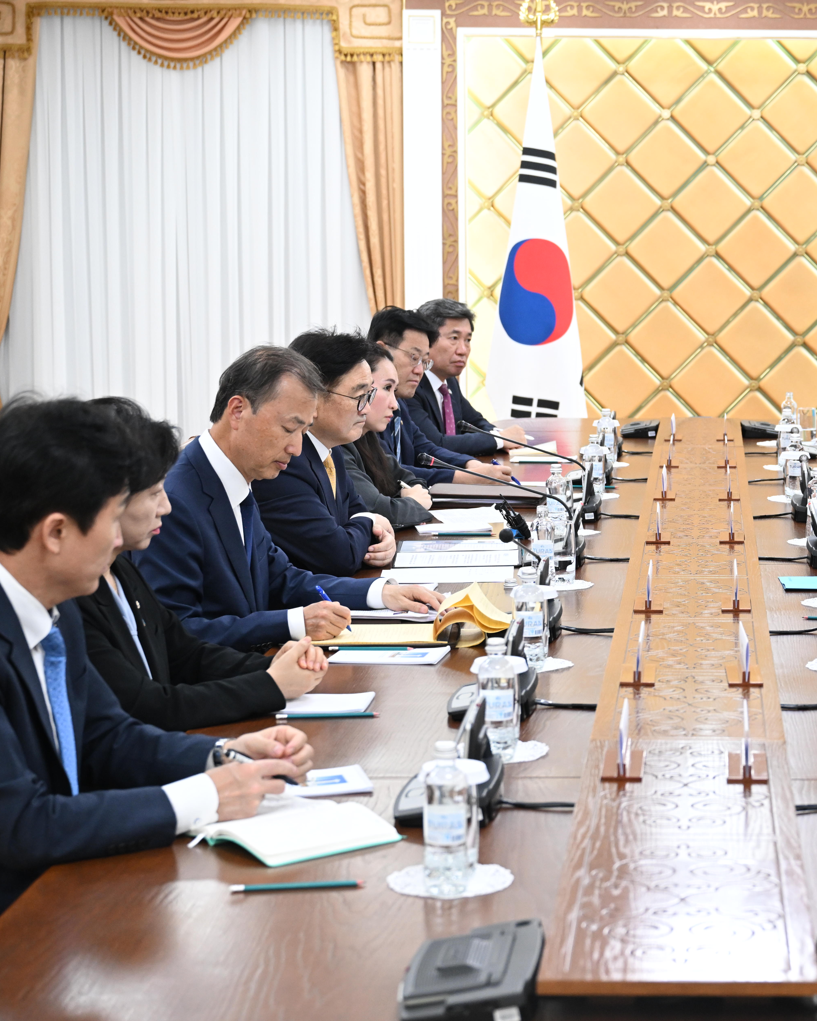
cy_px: 493
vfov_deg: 24.7
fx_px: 2327
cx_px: 696
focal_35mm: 77
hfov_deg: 19.6
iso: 2000
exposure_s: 1/200
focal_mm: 50
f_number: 4
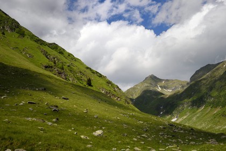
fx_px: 226
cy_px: 76
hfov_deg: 53.1
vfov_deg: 36.9
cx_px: 113
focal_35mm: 36
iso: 200
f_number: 20
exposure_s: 1/200
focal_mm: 36
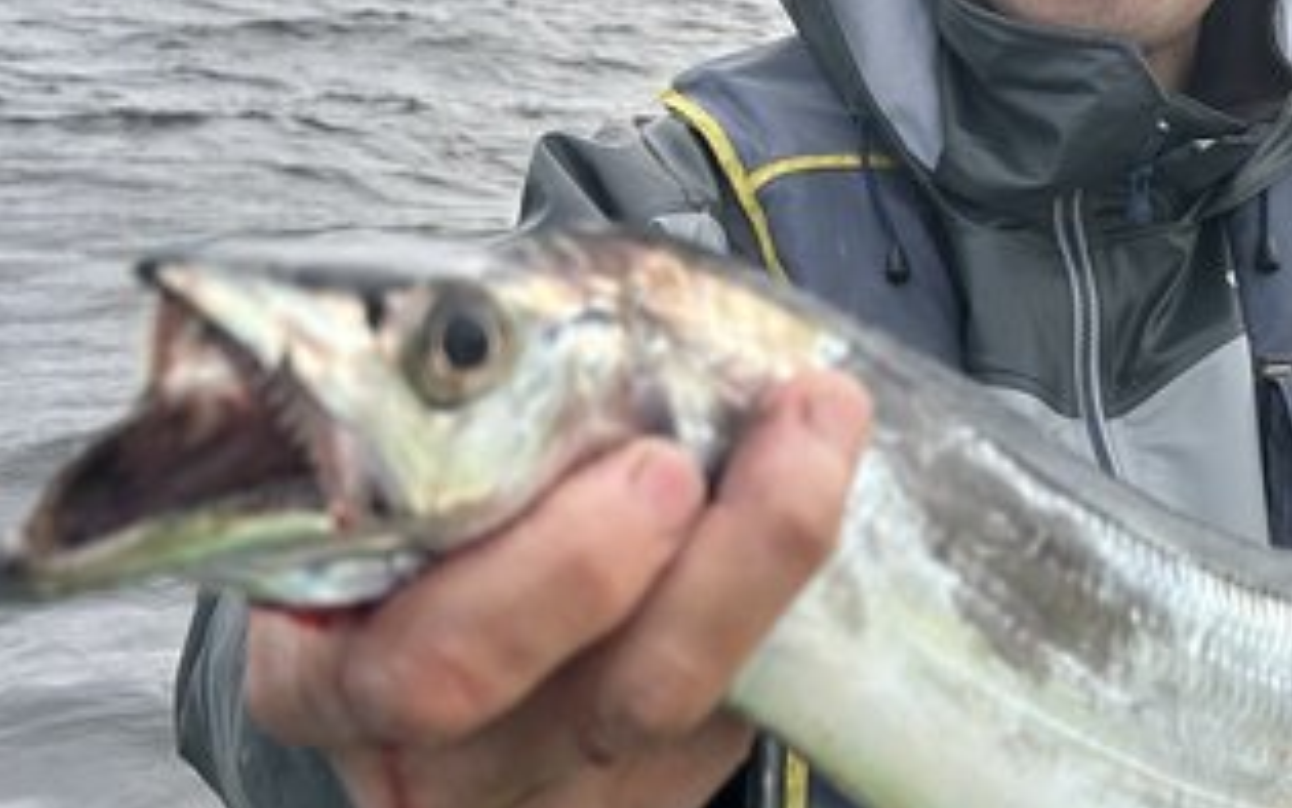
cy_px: 353
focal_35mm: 56
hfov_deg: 35.5
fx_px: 1972
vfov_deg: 23.1
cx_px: 972
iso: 50
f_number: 1.5
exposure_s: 1/2299
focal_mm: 5.7
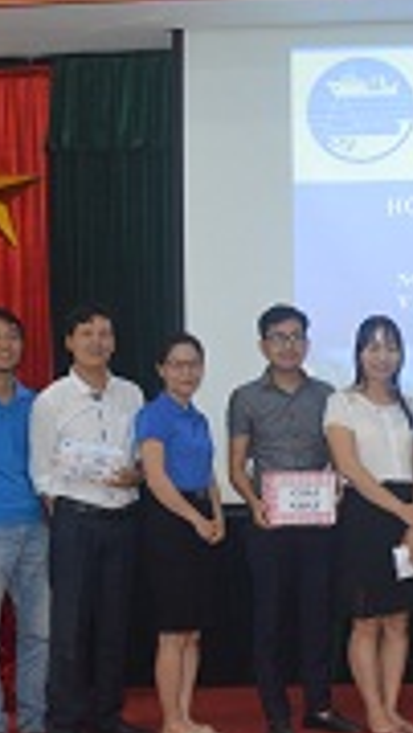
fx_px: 1224
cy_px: 448
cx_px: 483
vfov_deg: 33.2
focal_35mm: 63
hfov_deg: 18.3
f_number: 3.5
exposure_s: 1/60
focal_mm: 18
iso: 800
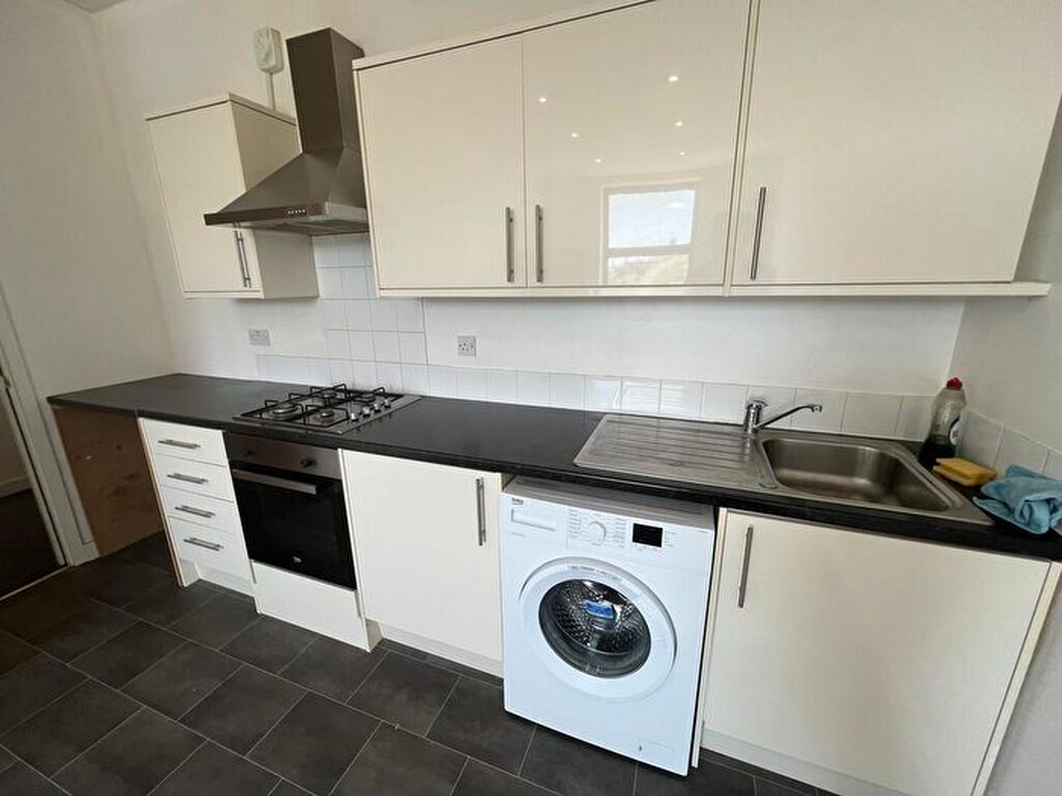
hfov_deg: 106.2
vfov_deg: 89.9
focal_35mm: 13
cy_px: 398
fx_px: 399
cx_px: 531
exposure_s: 1/100
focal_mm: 1.57
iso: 80
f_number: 1.8
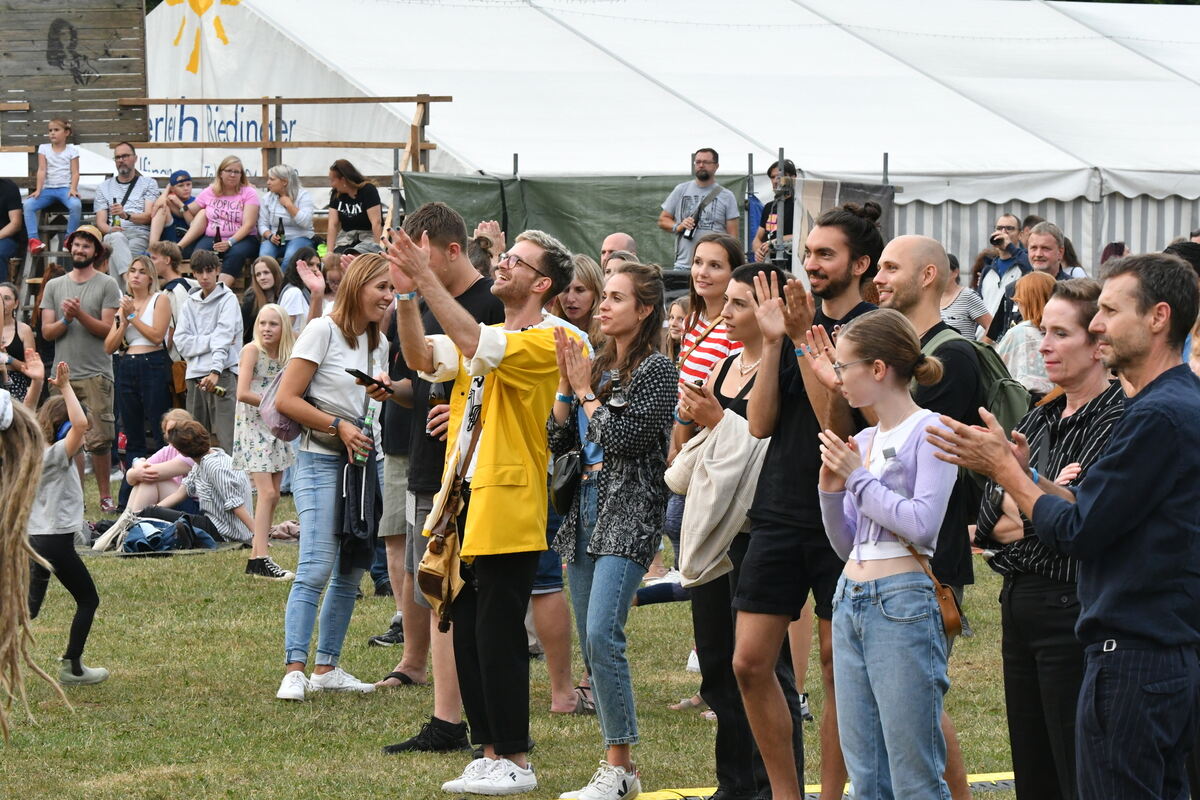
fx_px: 5100
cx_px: 600
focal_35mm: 153
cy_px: 400
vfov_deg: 9.0
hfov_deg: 13.4
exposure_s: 1/400
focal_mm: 102
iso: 2000
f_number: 10
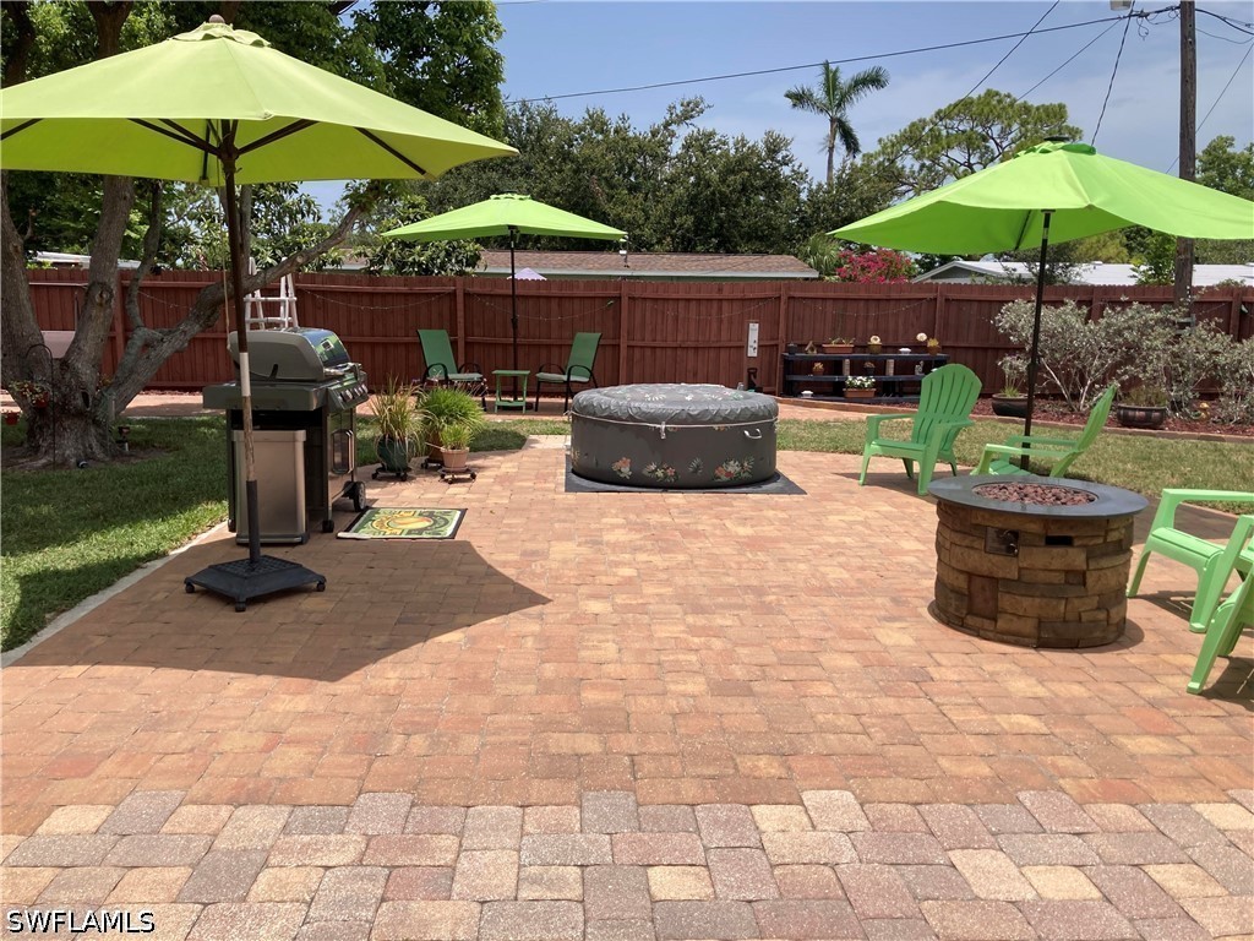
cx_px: 627
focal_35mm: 28
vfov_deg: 49.7
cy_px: 470
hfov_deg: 63.4
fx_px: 1014
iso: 20
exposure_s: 1/2404
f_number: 1.8
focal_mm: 3.99
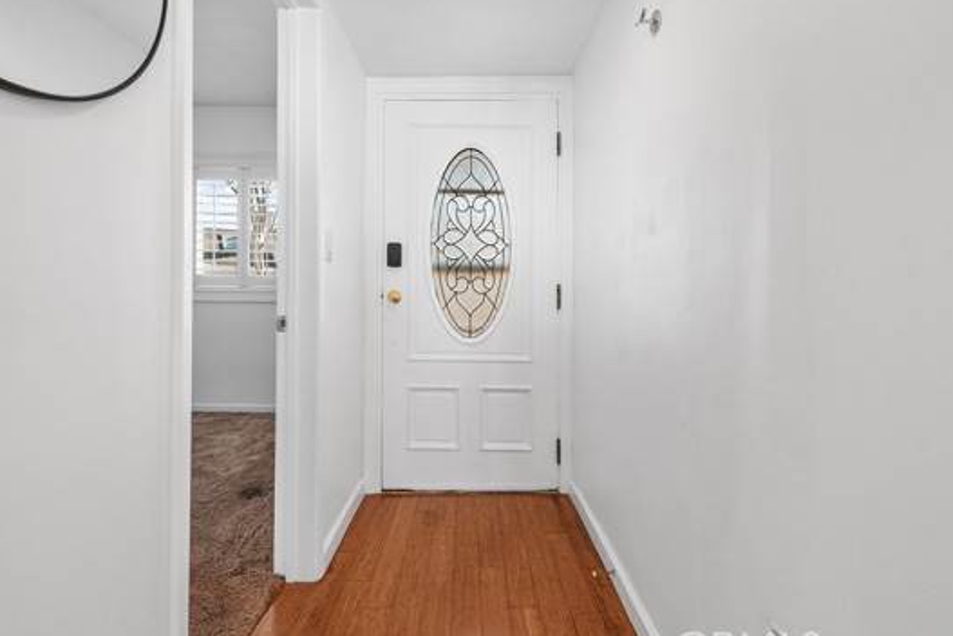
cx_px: 474
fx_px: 450
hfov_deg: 93.2
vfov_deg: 70.4
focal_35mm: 17
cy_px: 288
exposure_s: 1/40
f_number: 6.3
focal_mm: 14
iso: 320
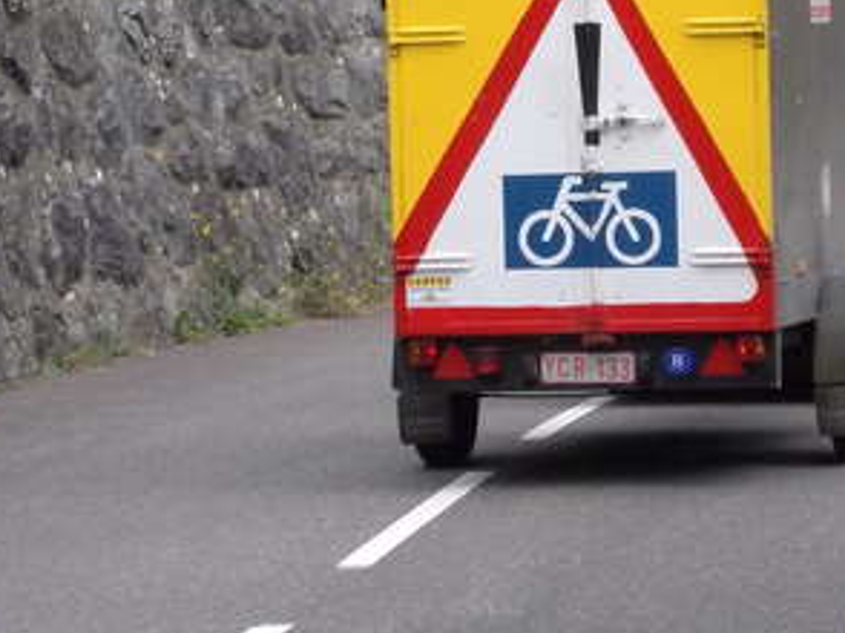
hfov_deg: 10.1
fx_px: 4781
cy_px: 129
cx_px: 500
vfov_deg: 7.6
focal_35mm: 196
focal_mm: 13.6
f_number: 5.3
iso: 140
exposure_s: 1/500
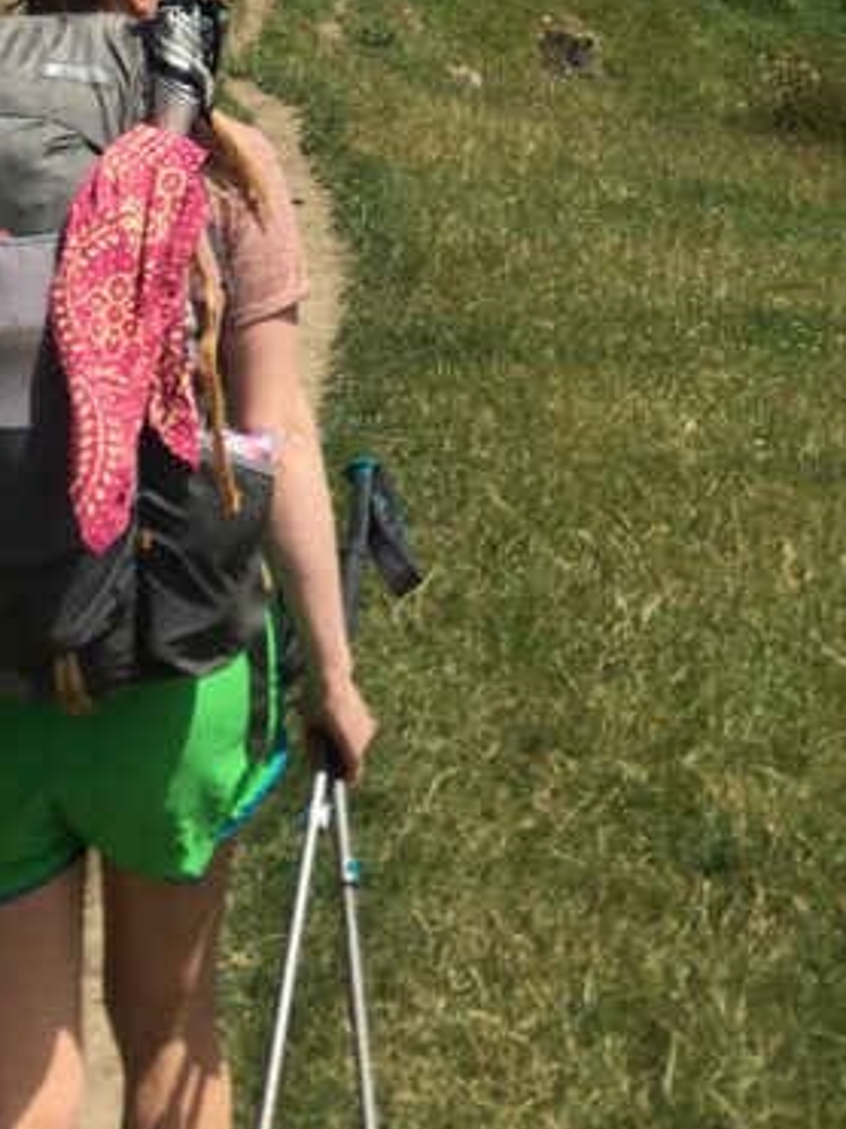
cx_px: 797
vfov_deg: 21.6
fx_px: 2608
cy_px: -405
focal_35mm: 80
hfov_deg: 18.1
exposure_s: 1/2564
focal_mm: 4.15
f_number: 2.2
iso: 25
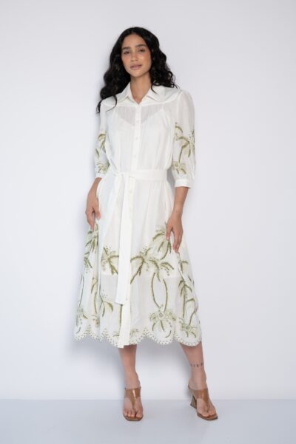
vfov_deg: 41.1
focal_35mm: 48
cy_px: 222
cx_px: 148
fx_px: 593
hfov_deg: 28.0
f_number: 4.5
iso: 200
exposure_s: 1/125
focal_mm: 48
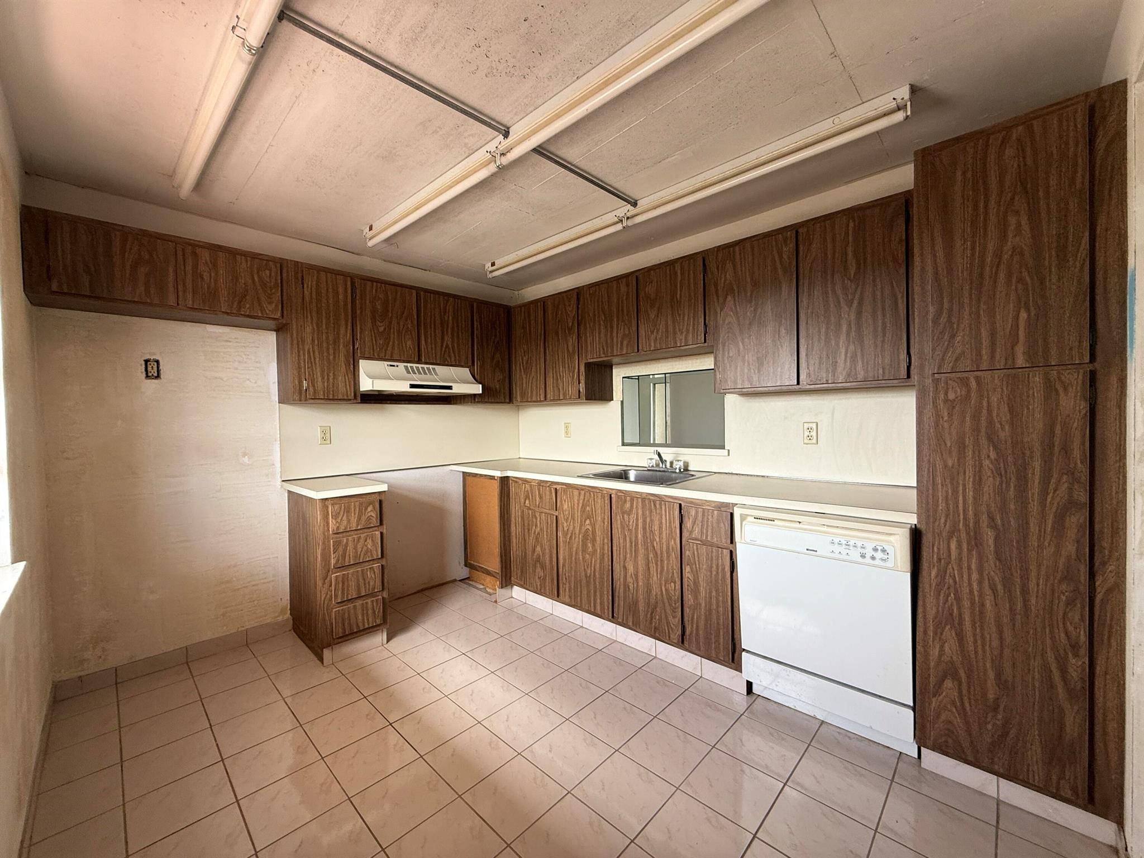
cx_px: 572
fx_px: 463
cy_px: 429
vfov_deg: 85.7
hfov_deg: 102.1
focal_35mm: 14
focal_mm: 2.22
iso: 125
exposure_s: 1/99
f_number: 2.2
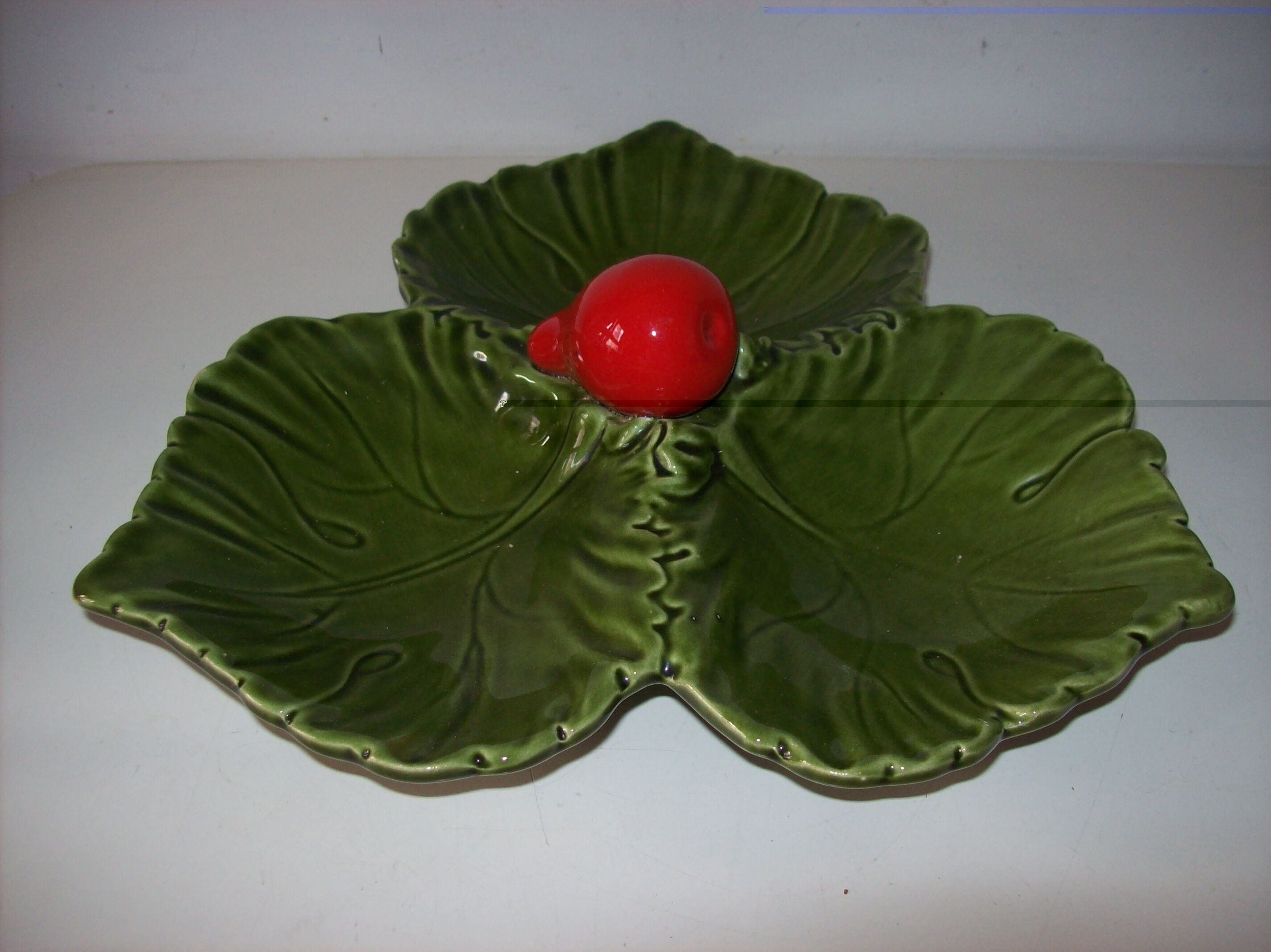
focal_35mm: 36
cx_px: 636
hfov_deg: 51.4
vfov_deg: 39.6
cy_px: 476
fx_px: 1321
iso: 80
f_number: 2.7
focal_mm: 6
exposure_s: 1/64
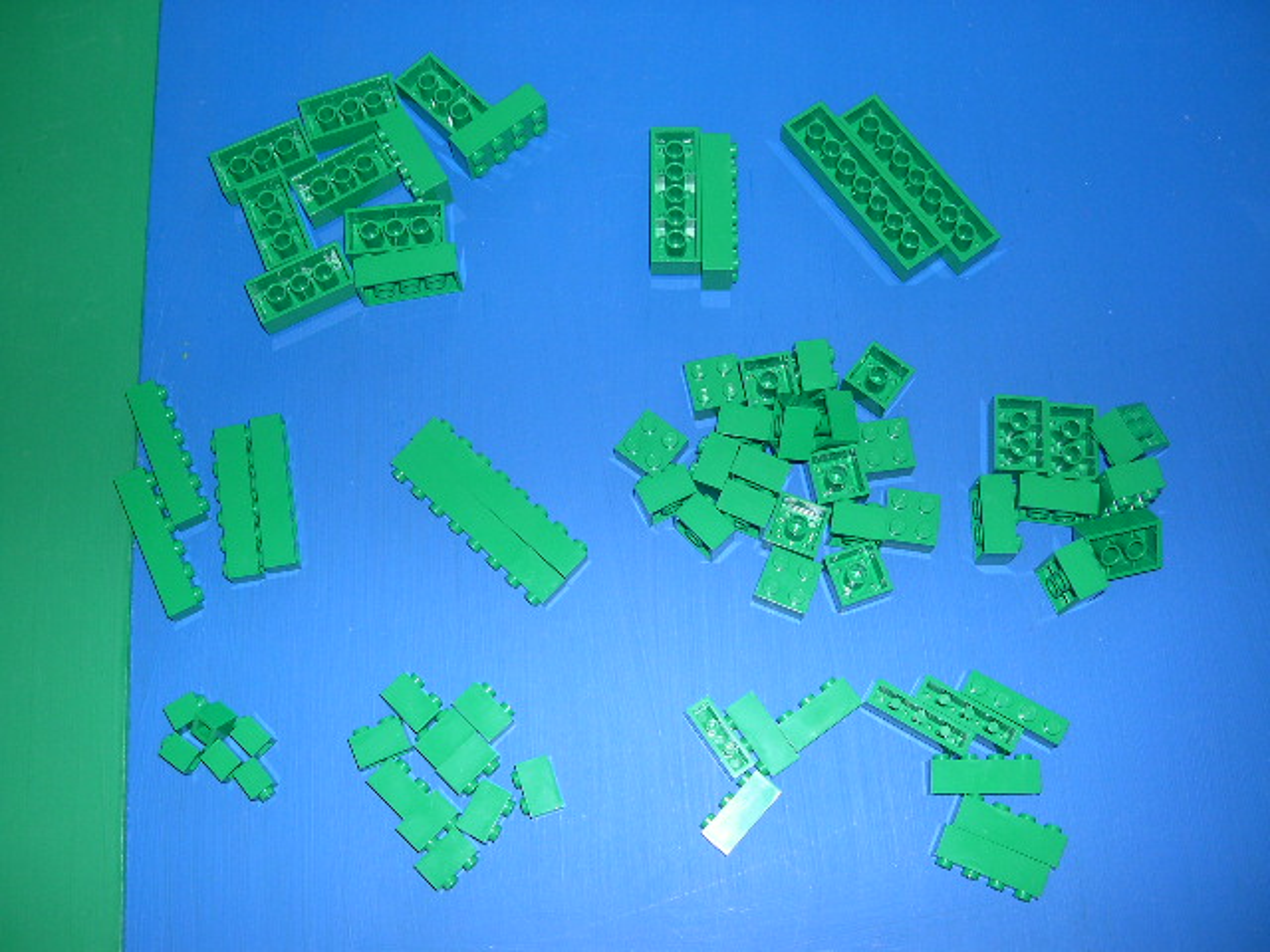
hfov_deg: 49.0
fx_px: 1394
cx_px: 635
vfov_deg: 37.7
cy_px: 476
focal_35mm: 38
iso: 100
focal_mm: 8
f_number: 2.8
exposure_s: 1/60
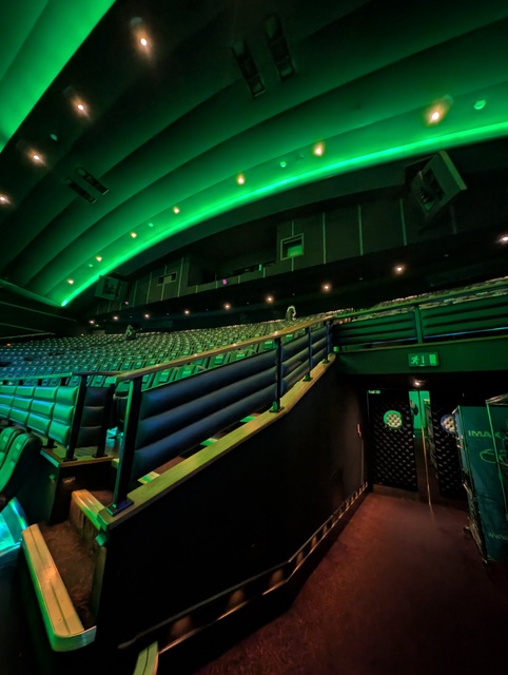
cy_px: 338
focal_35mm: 12
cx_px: 254
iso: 426
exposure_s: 1/10
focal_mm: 2.23
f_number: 1.95
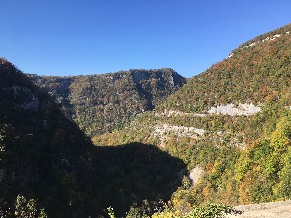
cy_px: 109
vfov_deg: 48.2
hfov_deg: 61.7
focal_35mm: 29
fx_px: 244
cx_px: 146
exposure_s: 1/785
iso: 25
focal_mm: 4.15
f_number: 2.2
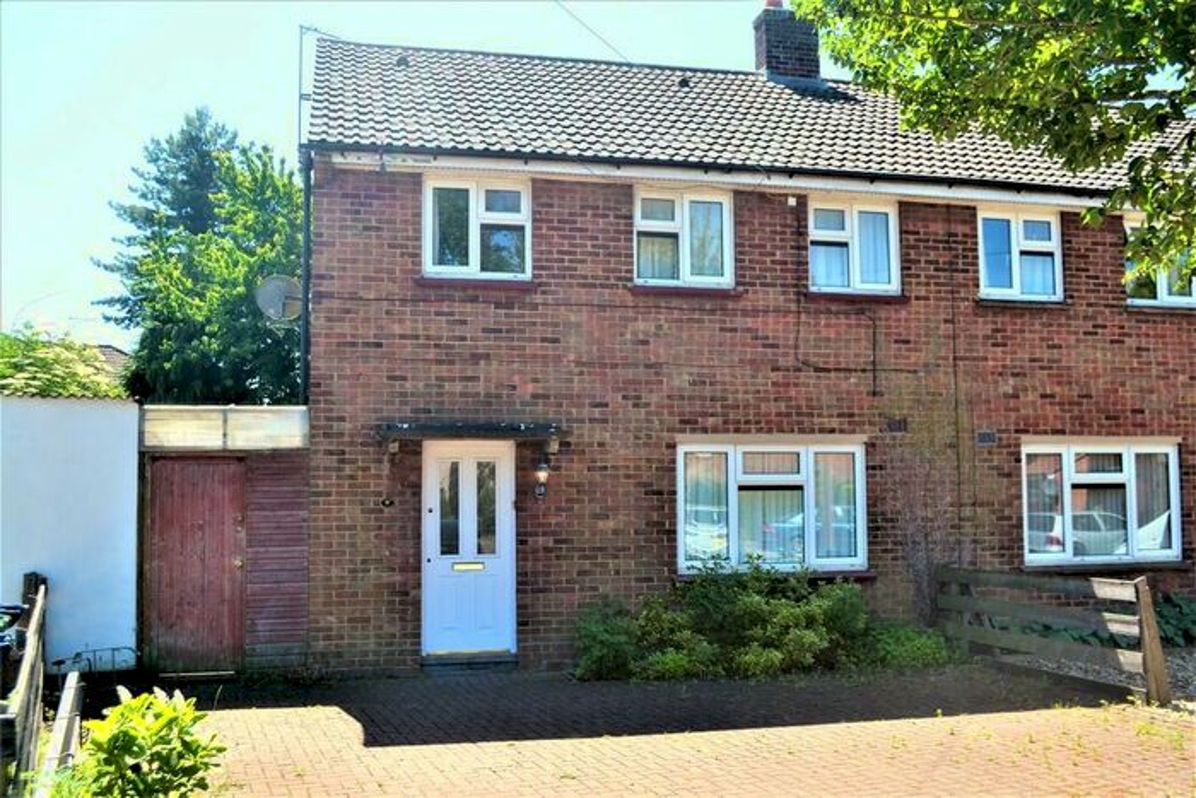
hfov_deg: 57.2
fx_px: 1096
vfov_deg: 40.0
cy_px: 399
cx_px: 598
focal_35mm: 33
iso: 100
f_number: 6.3
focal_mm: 22
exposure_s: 1/160
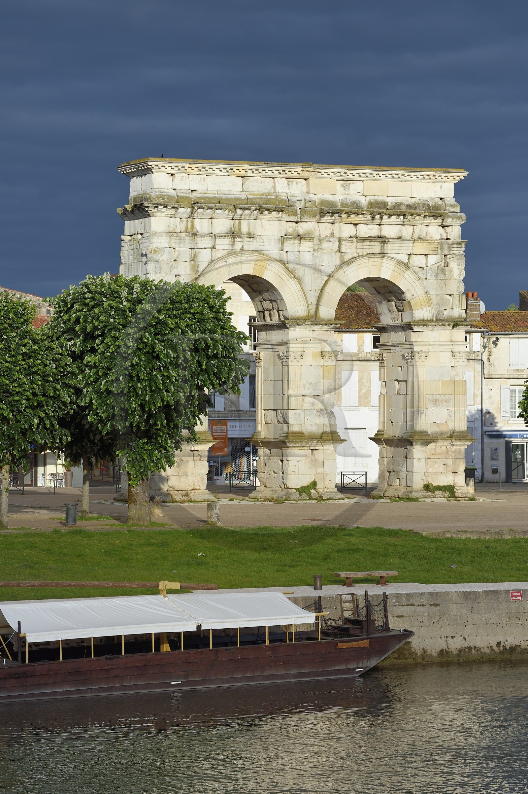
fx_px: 2754
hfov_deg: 11.0
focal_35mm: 125
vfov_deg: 16.4
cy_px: 397
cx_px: 264
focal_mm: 125
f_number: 13
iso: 200
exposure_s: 1/250
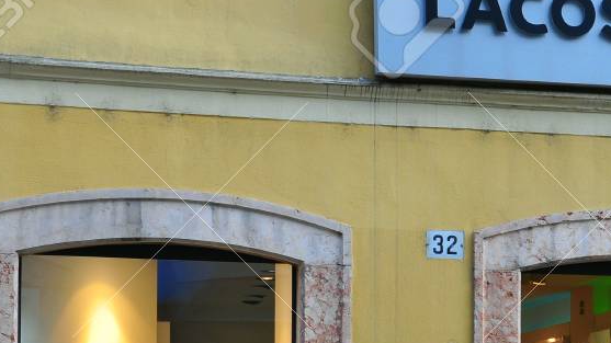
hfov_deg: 16.4
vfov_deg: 9.4
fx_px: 2077
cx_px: 599
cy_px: 376
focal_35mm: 128
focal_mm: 35
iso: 200
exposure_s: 1/100
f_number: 10
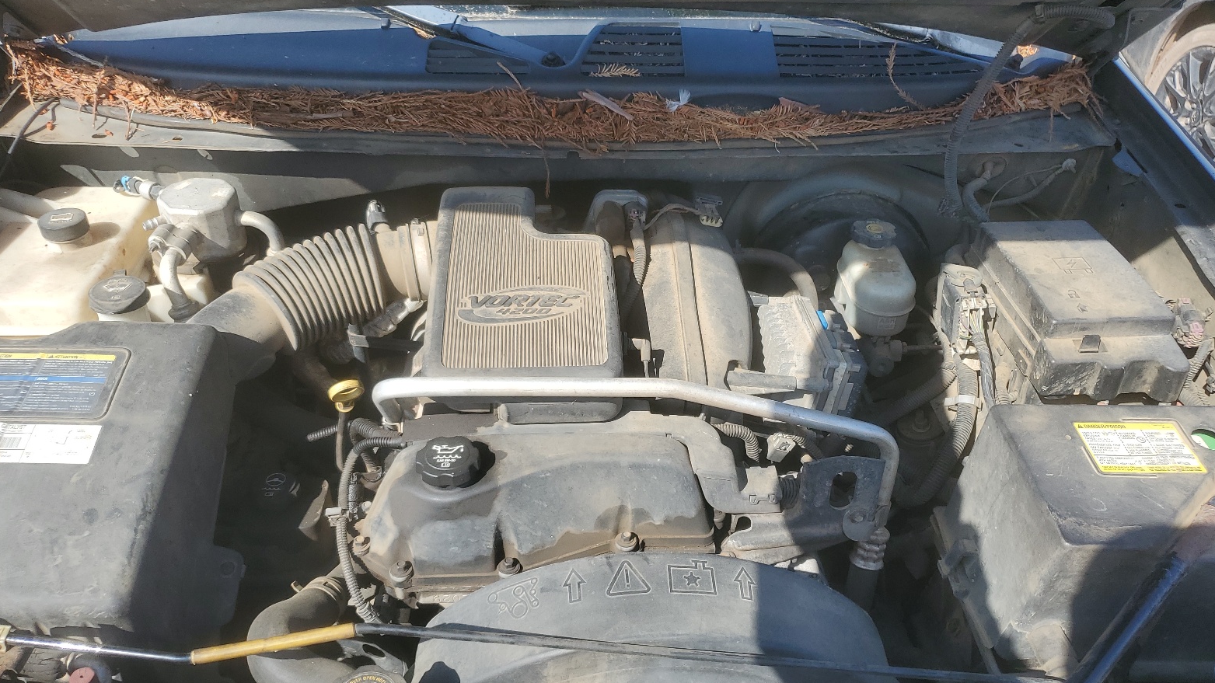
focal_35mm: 29
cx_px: 605
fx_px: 934
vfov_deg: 40.1
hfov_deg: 66.1
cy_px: 382
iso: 50
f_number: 1.5
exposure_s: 1/1429
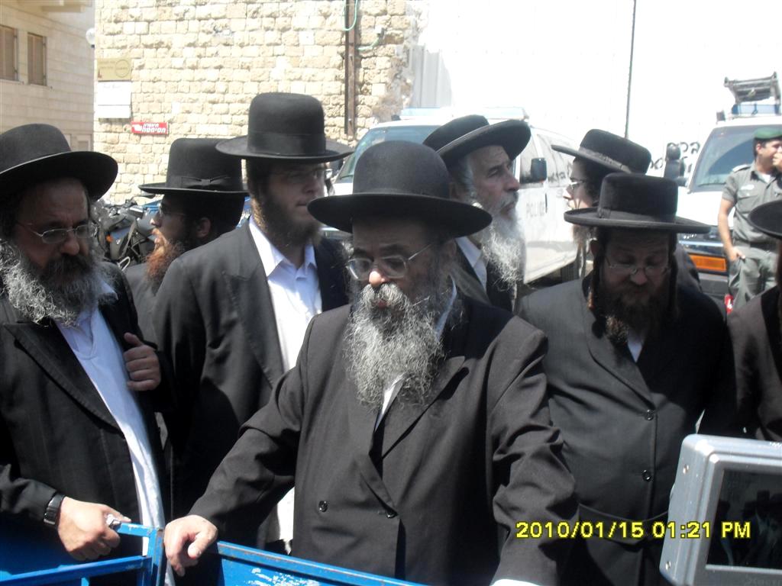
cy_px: 293
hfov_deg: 49.0
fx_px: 858
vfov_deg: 37.7
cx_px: 391
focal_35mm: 38
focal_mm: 6.3
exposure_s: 1/60
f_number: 8.3
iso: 80
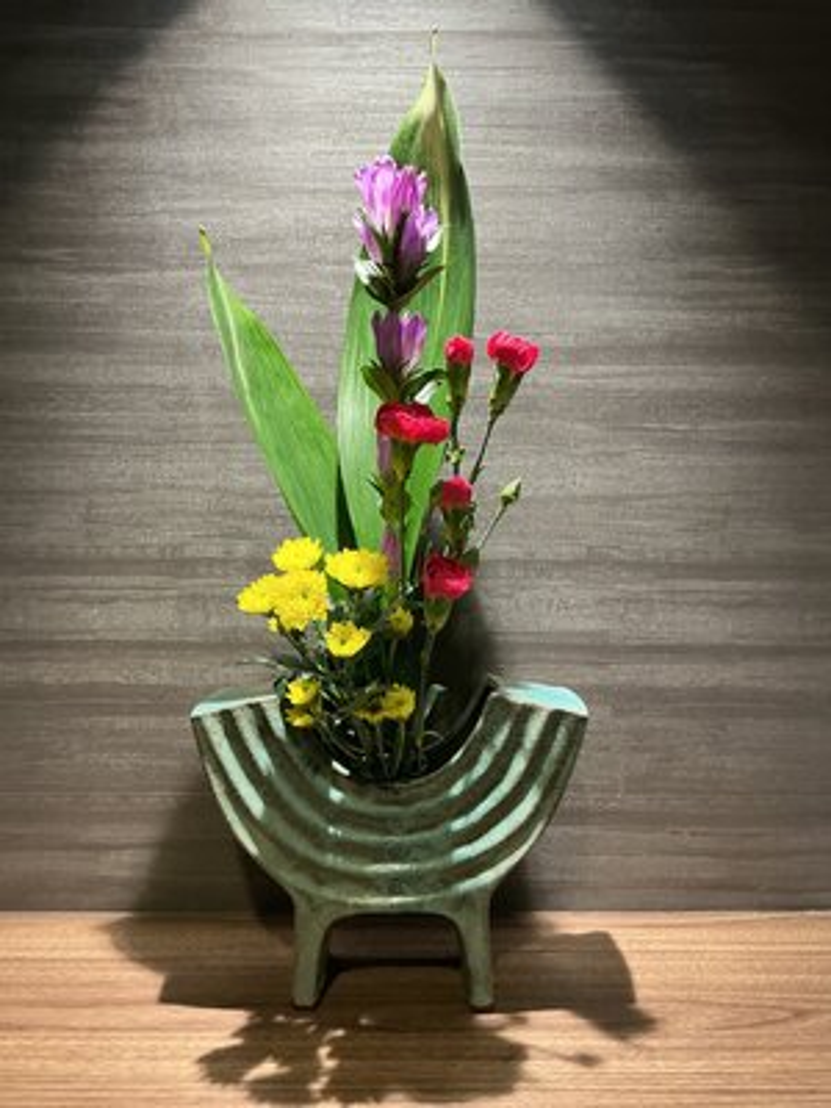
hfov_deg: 48.2
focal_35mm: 29
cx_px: 416
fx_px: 928
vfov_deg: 61.7
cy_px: 554
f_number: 1.8
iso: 100
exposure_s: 1/50
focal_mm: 3
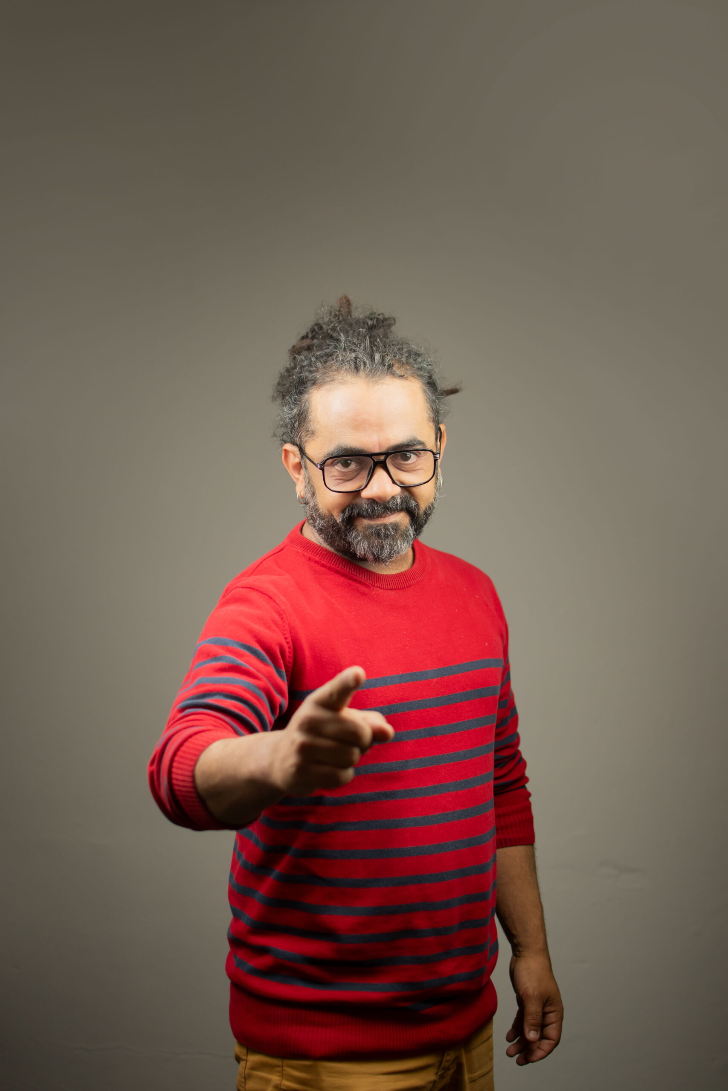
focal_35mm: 52
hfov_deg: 26.0
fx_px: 1577
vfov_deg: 38.2
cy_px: 546
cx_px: 364
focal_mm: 35
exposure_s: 1/320
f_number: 2.2
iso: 200
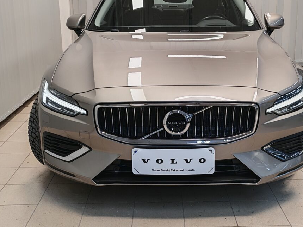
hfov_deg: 38.1
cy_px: 94
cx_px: 172
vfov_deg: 29.1
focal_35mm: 50
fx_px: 438
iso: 100
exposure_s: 1/120
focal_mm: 5.4
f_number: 1.6
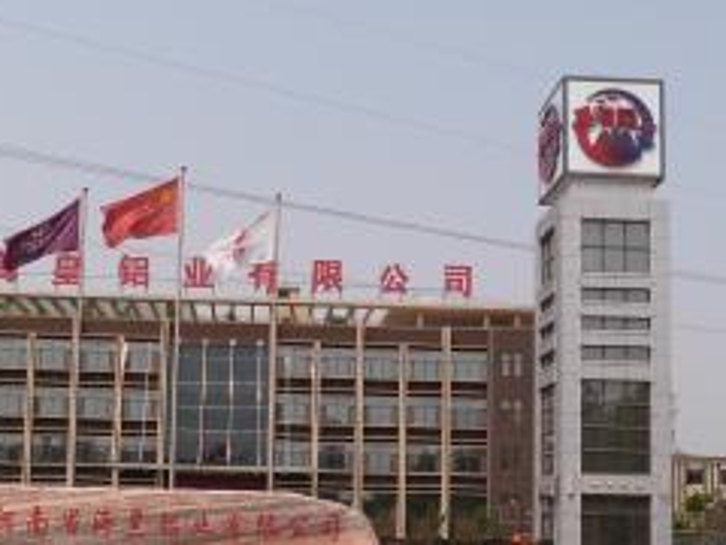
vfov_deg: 27.4
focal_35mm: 52
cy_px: 441
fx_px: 1091
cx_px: 299
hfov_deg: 36.7
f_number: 5.6
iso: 100
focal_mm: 4.5
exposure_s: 1/640
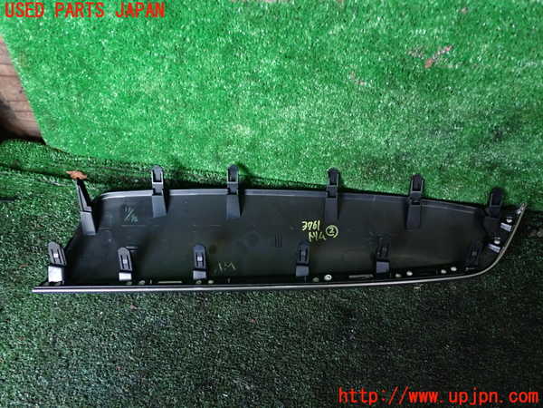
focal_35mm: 30
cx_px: 272
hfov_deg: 60.0
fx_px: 471
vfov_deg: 46.8
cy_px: 204
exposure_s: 1/15
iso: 800
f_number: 2.3
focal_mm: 5.4
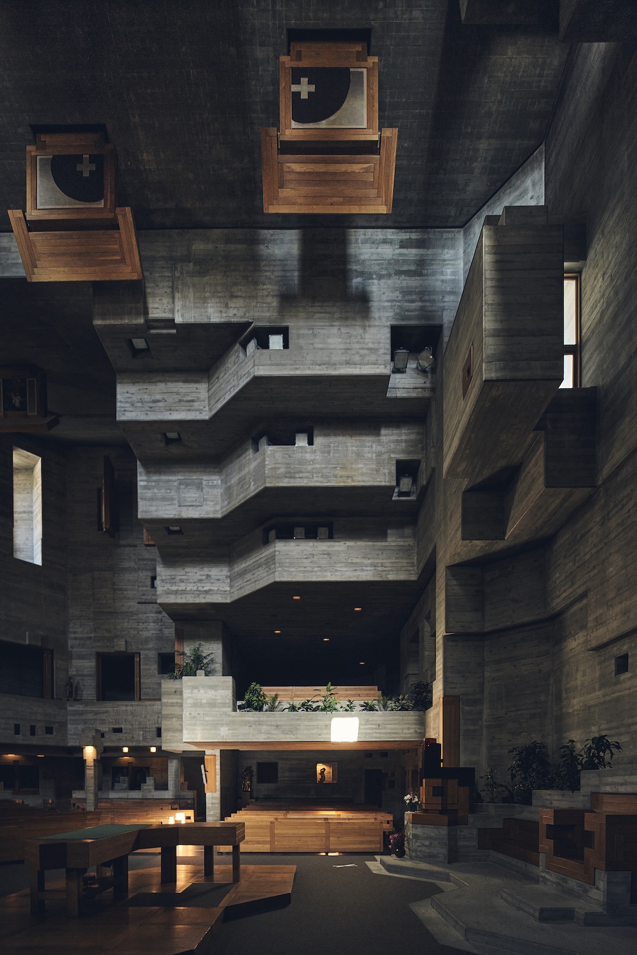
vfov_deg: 93.3
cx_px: 318
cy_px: 478
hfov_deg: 70.4
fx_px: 451
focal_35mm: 17
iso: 2000
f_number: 4
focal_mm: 17
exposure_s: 1/125
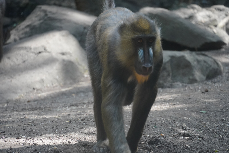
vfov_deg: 6.8
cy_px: 76
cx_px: 114
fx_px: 1289
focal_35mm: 202
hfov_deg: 10.2
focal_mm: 135
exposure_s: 1/250
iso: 1000
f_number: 5.6
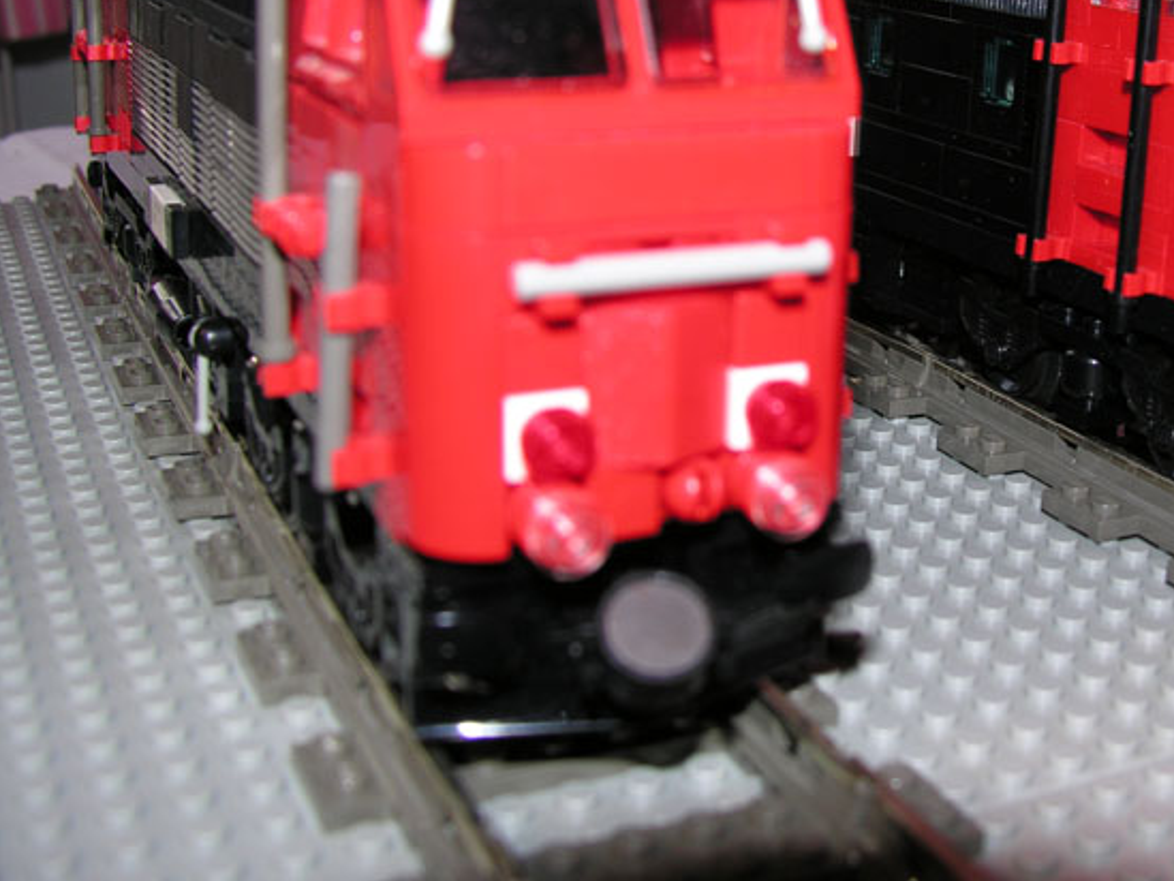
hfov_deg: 36.8
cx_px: 853
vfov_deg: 28.4
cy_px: 291
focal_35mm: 51
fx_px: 1730
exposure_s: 1/60.1
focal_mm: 8.9
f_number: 2.8
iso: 50
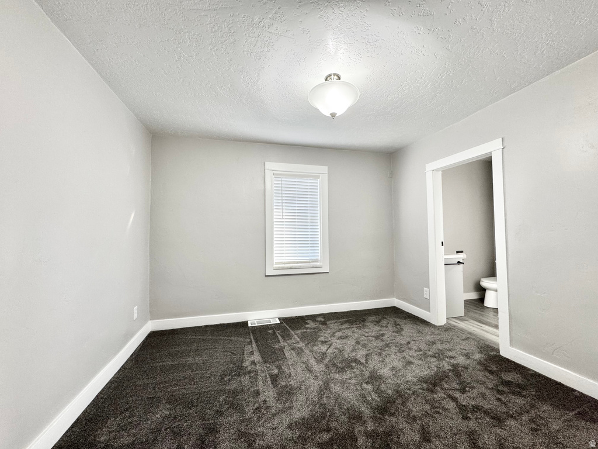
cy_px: 224
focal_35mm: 14
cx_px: 299
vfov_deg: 85.7
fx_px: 242
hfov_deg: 102.1
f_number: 2.2
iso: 160
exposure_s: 1/120
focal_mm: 2.22
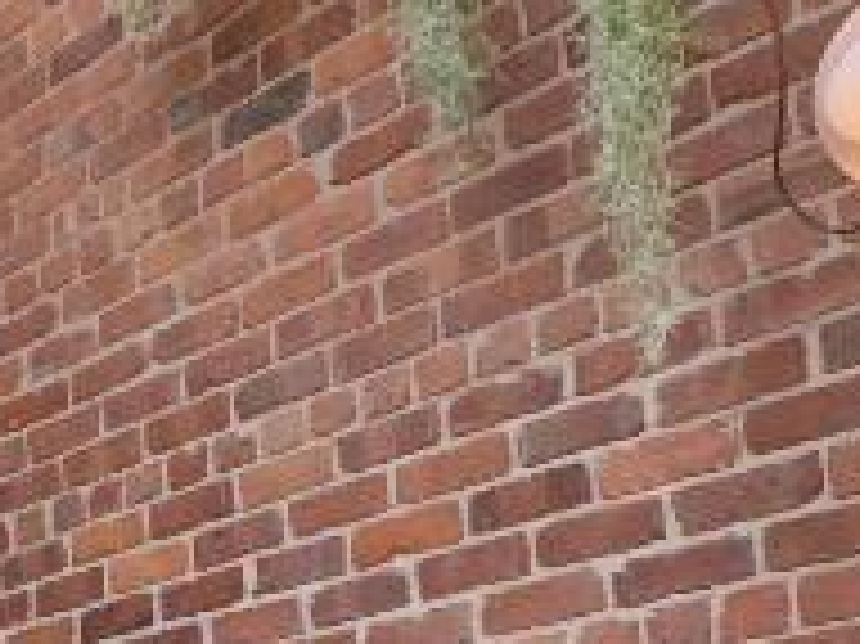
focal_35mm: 75
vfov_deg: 18.3
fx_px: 1862
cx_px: -261
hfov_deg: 23.1
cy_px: 829
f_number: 2.2
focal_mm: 2.22
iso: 50
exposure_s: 1/100
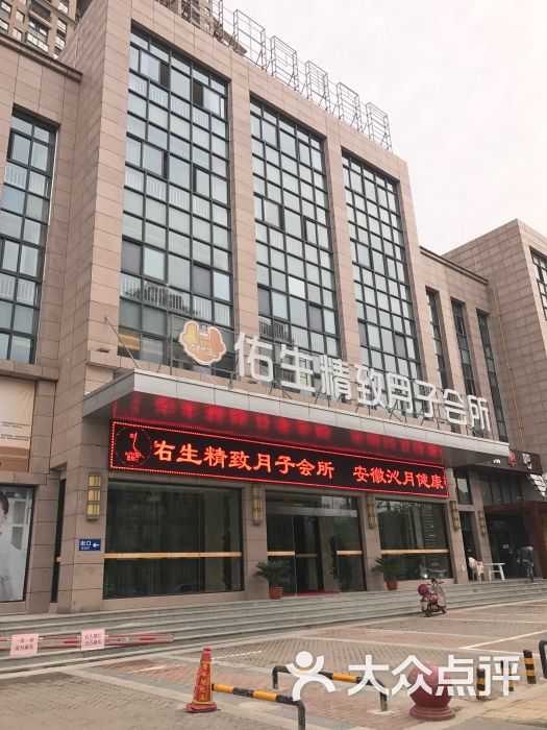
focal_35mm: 28
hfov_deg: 49.7
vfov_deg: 63.4
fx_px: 590
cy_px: 365
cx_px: 274
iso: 20
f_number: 1.8
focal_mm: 3.99
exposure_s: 1/275
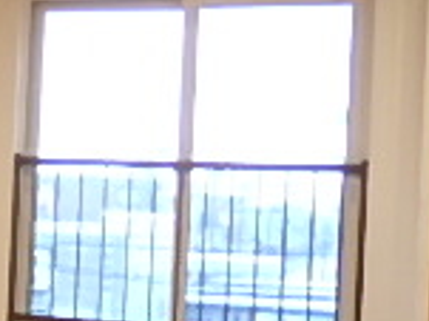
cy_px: 216
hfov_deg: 16.0
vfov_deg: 13.9
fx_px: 1313
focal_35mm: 106
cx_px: -315
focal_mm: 4.5
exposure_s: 1/30
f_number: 3
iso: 400
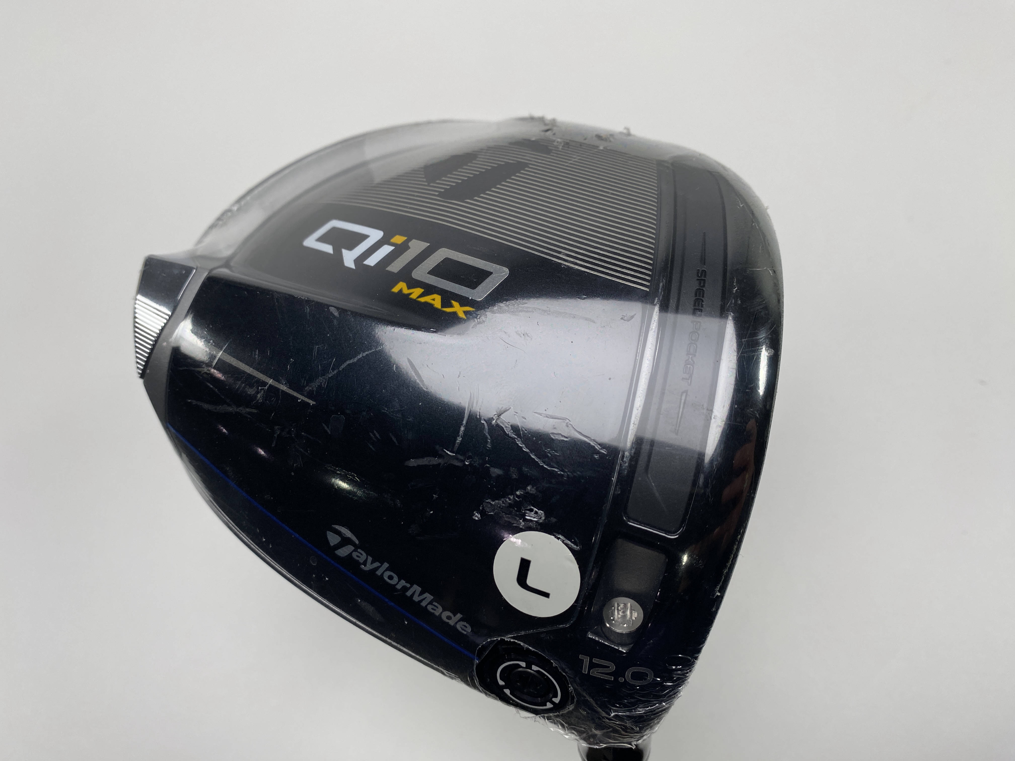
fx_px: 762
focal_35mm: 26
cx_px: 508
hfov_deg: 67.3
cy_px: 380
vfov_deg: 53.1
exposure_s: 1/312
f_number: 1.8
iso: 32
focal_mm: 4.25
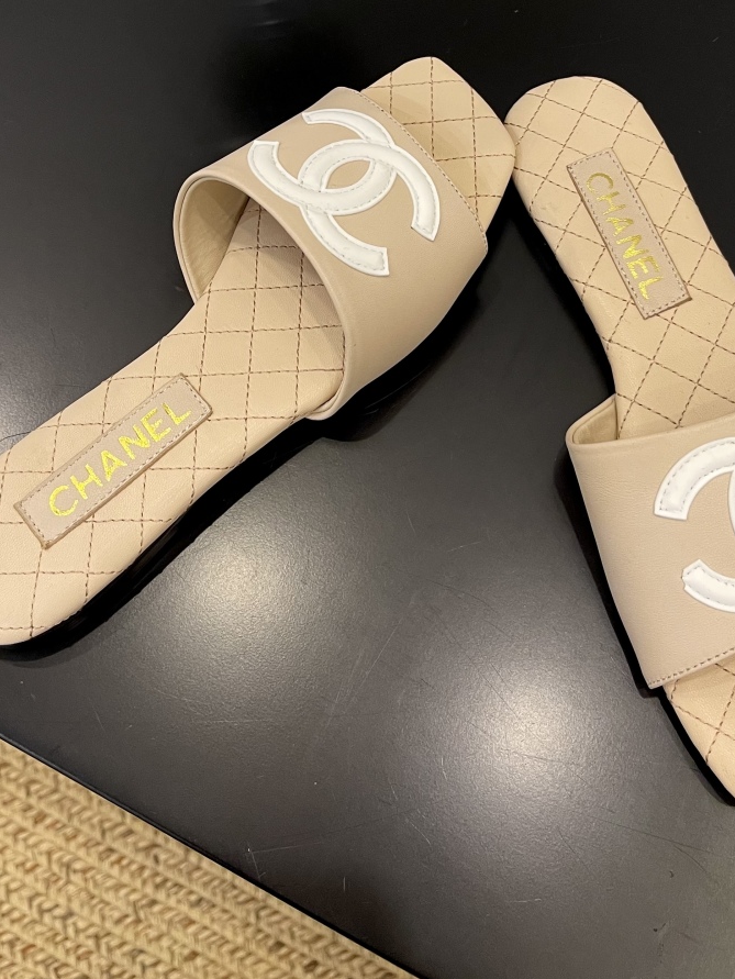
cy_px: 202
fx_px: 1188
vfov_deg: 42.8
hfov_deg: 34.3
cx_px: 431
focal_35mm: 42
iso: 125
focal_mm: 5.1
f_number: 1.6
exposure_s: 1/60
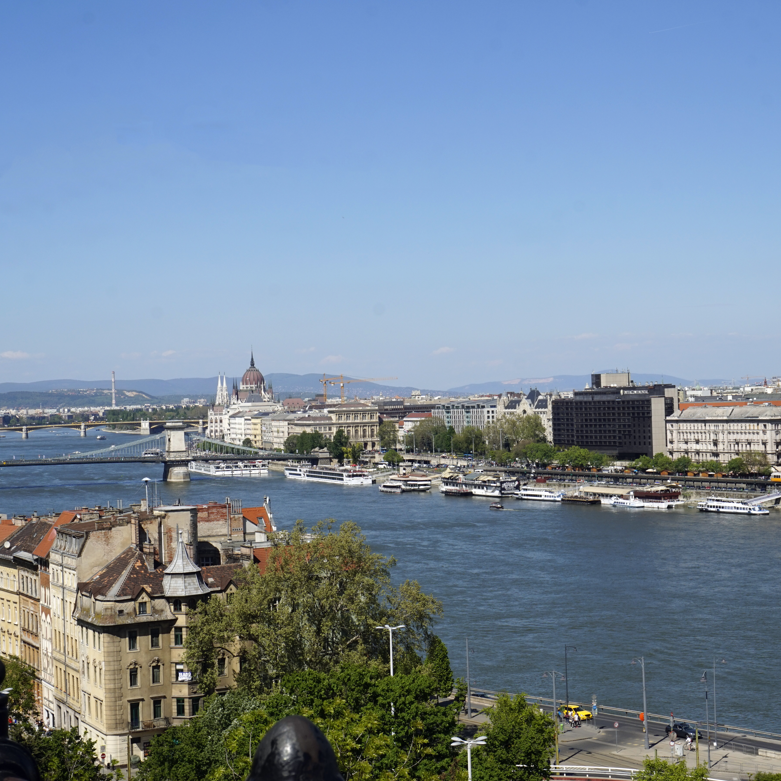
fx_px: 1727
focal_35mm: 68
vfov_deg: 25.5
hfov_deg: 25.5
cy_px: 390
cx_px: 401
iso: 100
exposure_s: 1/160
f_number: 14
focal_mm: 35
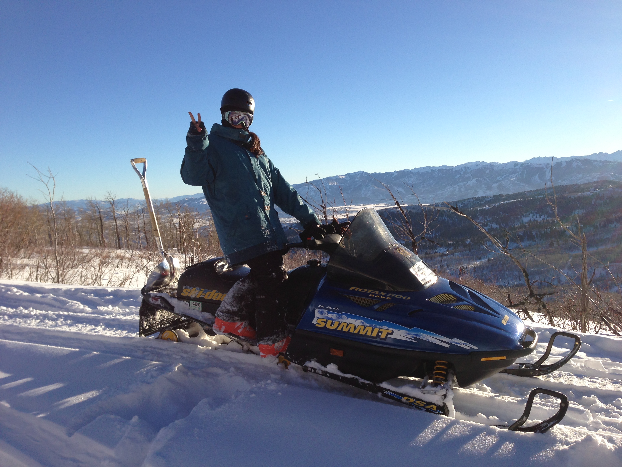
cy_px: 234
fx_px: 593
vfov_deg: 42.9
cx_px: 311
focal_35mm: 33
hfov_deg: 55.4
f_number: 2.4
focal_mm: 4.13
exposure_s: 1/1290
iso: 50
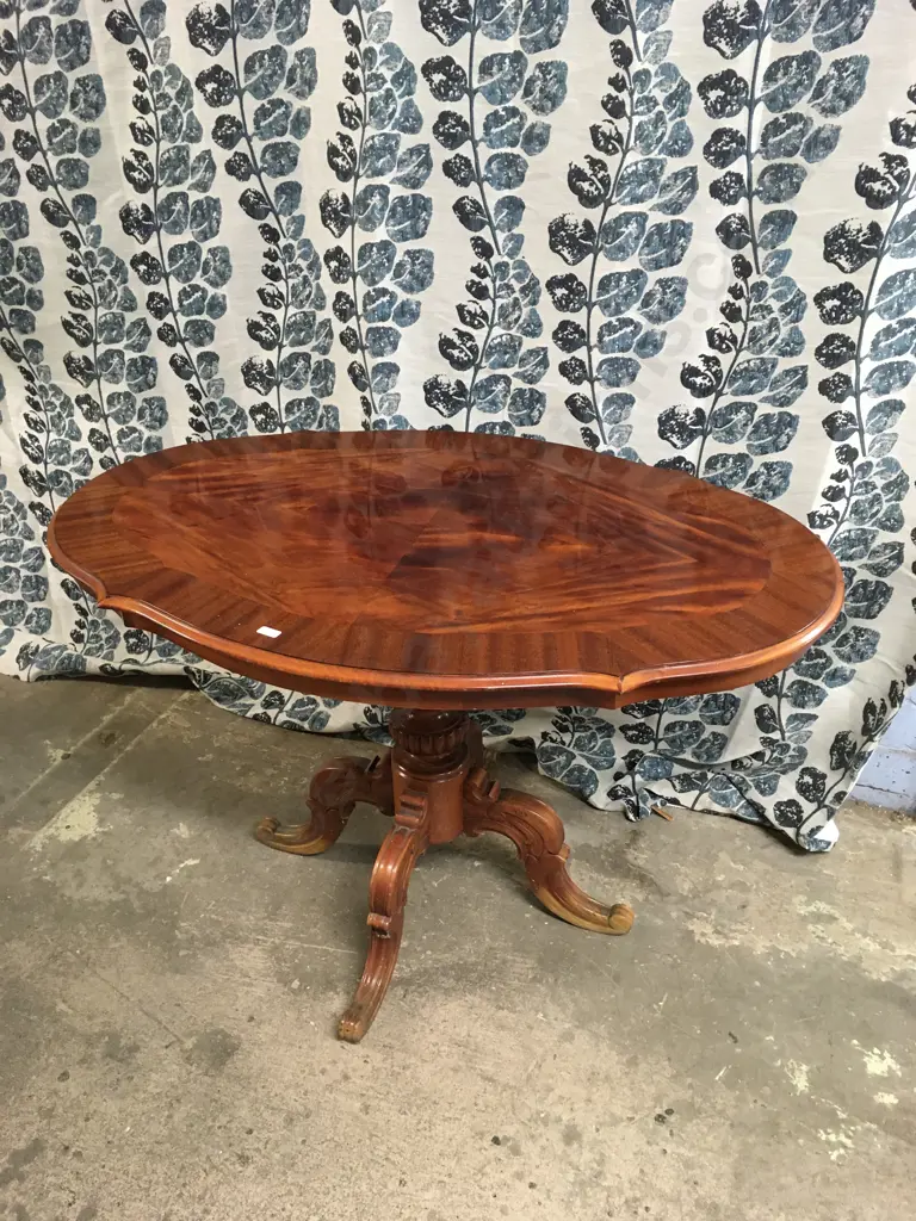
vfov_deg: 61.7
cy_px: 610
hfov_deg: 48.2
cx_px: 458
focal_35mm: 29
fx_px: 1023
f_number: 2.2
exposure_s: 1/33
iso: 200
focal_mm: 4.15
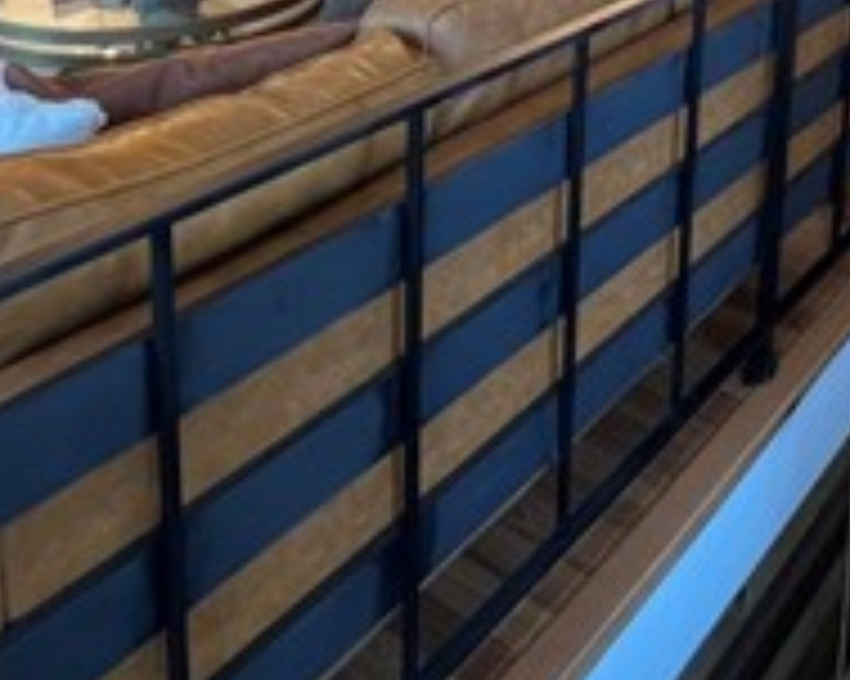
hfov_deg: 42.6
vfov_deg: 29.7
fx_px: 1081
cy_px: -144
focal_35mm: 43
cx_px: 535
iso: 200
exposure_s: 1/120
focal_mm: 1.57
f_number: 1.8
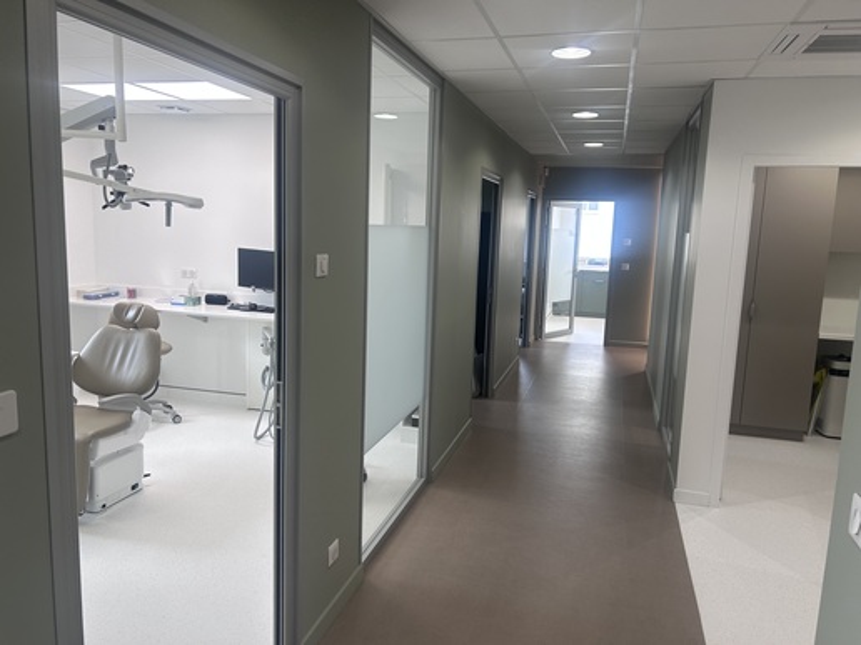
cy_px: 322
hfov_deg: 67.3
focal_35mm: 26
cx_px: 430
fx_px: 647
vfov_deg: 53.1
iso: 40
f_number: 1.5
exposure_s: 1/169
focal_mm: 5.7
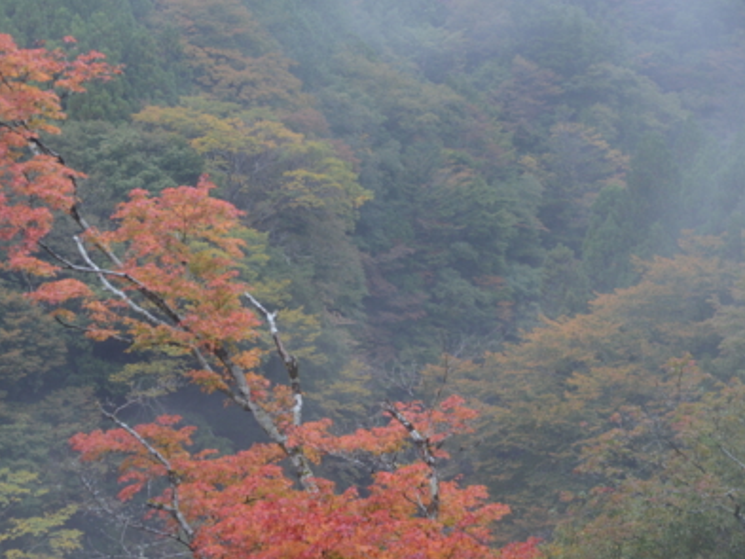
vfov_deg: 16.3
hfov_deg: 21.6
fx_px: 1949
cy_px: 280
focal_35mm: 91
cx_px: 328
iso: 800
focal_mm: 55
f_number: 5.6
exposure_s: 1/125
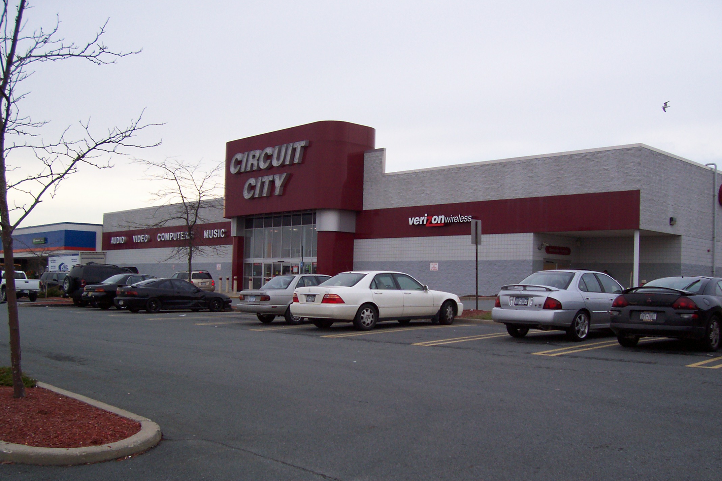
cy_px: 289
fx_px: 762
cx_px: 367
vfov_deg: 34.9
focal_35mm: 38
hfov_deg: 50.7
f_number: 2.7
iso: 80
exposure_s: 1/446
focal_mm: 5.6
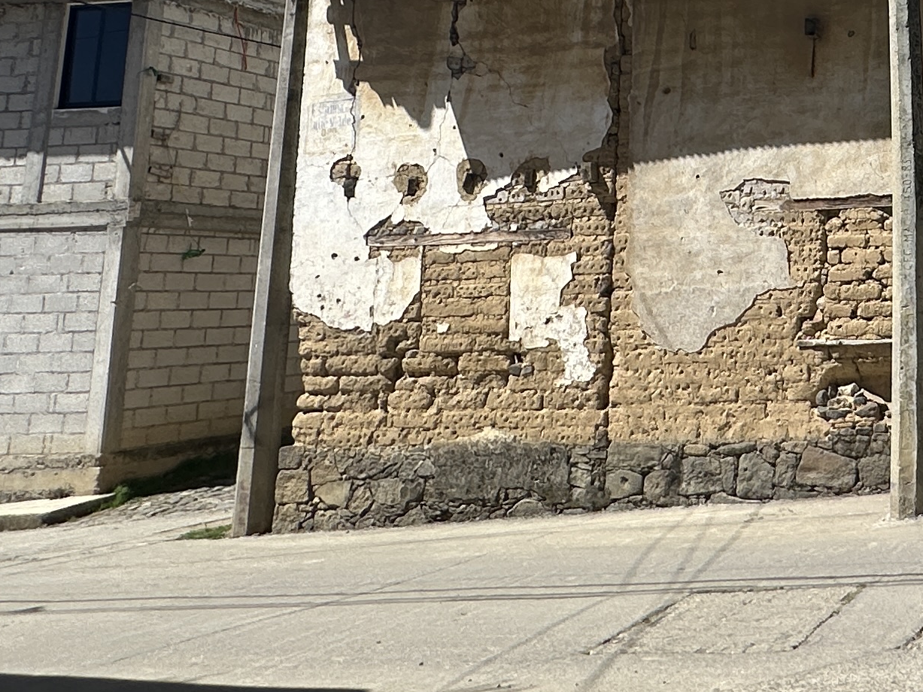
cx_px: 1052
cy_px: 75
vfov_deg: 30.2
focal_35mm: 46
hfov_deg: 34.6
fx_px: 1226
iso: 50
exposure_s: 1/3040
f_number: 2.2
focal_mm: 2.22
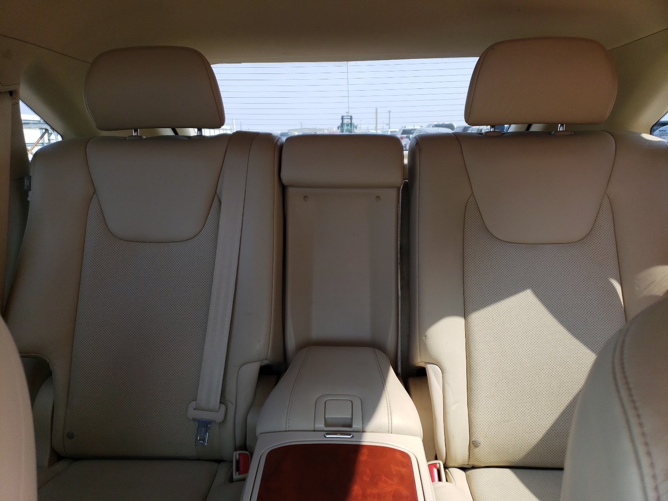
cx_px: 334
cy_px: 250
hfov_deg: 67.3
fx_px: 502
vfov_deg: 53.1
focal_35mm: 26
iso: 50
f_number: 1.5
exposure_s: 1/294
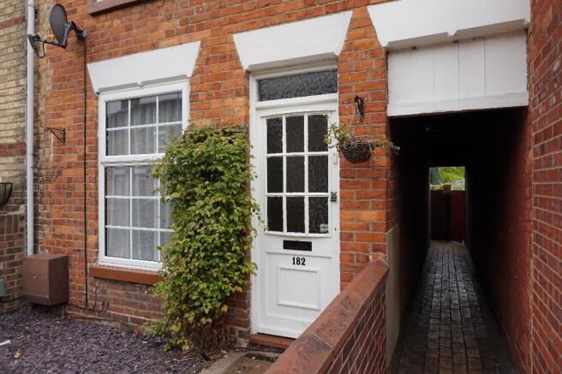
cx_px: 281
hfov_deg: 73.8
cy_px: 187
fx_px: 375
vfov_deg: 53.1
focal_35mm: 24
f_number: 4
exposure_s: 1/160
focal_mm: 16
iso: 100
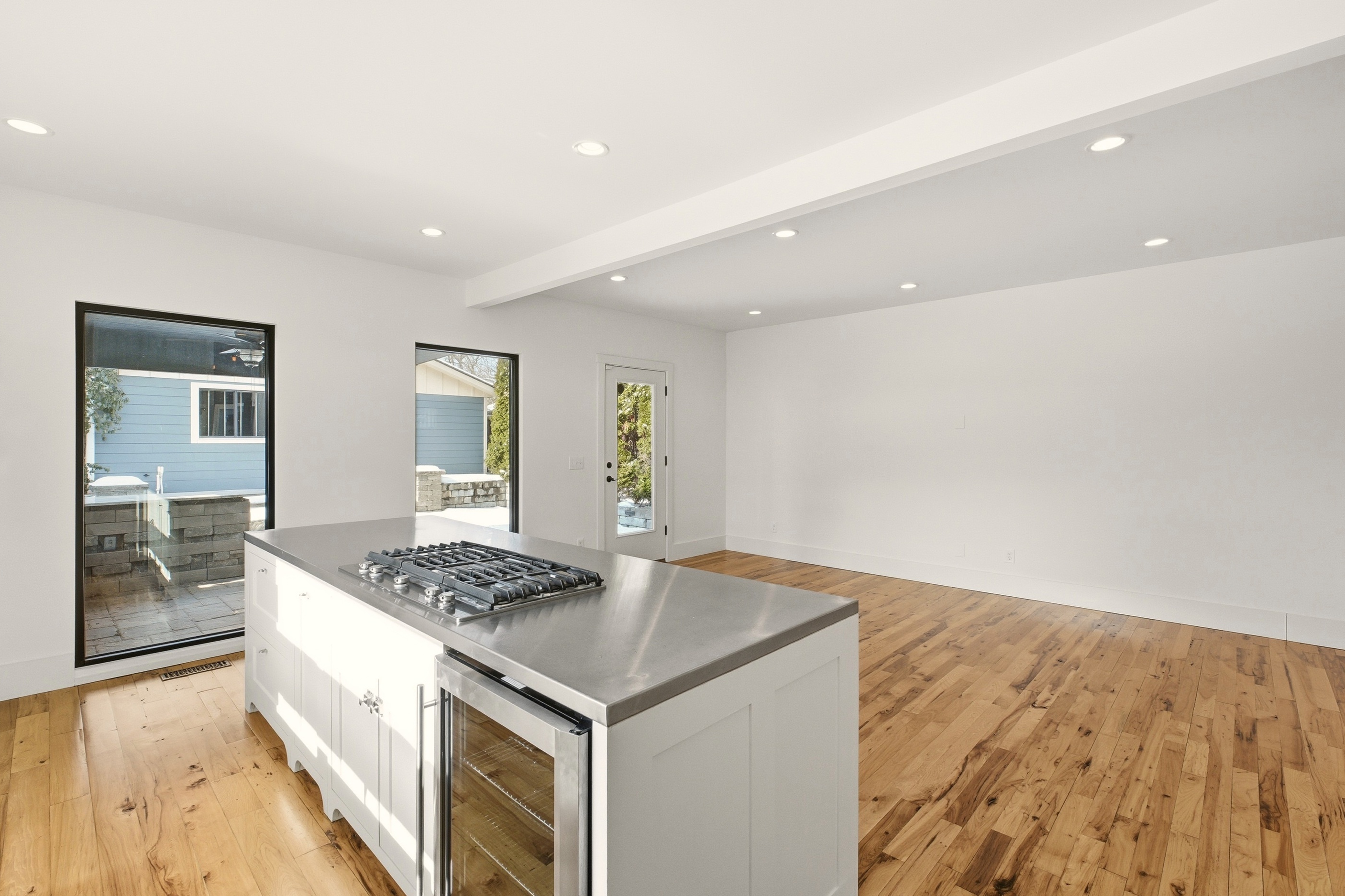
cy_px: 458
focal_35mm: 16
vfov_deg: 73.7
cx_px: 642
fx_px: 598
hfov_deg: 96.7
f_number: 9
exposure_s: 1/800
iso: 400
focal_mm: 10
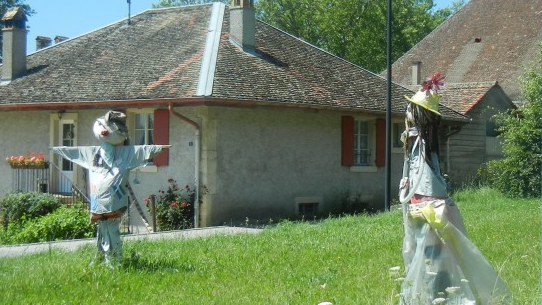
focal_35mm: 70
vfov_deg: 17.2
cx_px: 372
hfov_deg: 29.9
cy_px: 164
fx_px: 1006
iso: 160
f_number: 3.6
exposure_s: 1/770
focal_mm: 6.2
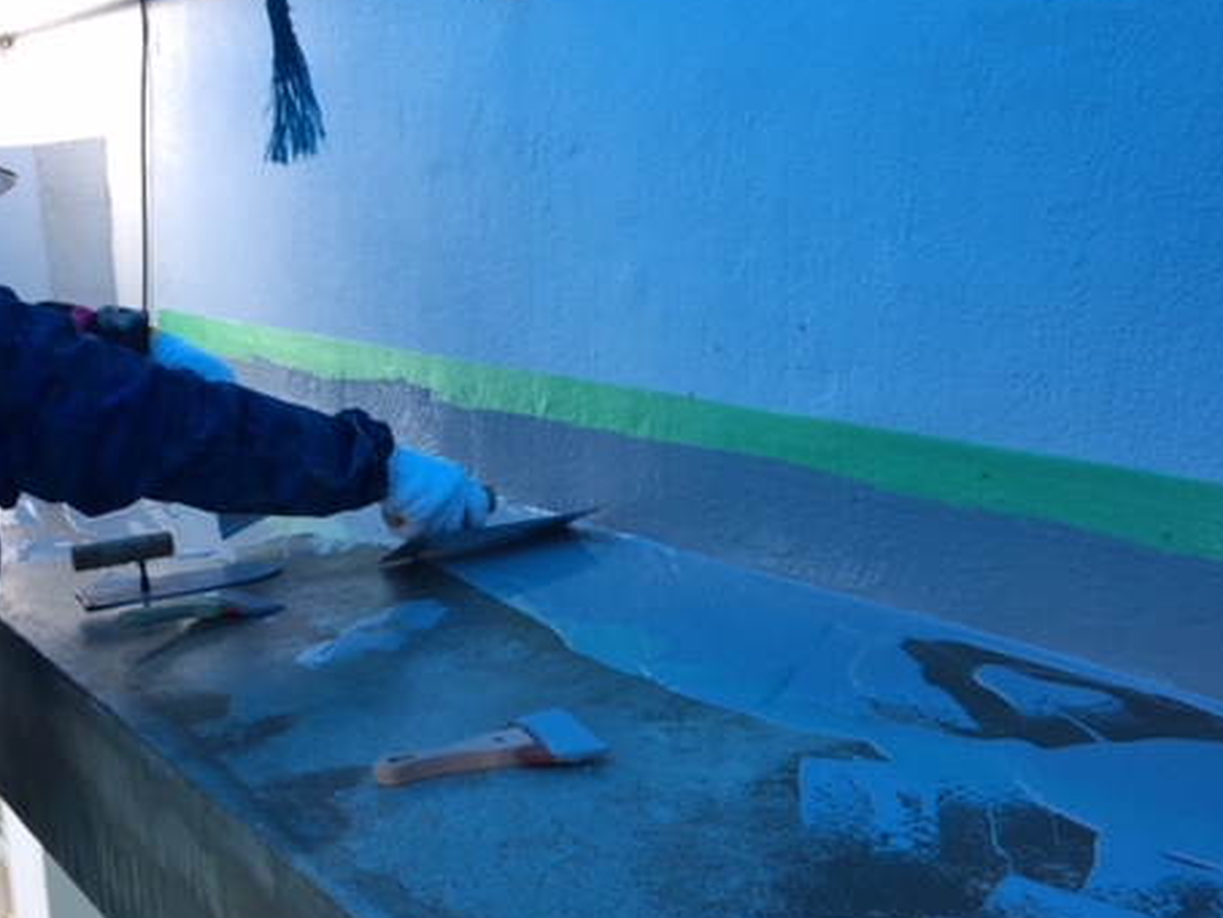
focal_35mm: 41
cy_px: 543
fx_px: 1449
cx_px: 421
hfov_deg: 45.2
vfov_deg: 35.1
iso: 50
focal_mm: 4.15
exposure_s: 1/120
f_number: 2.2
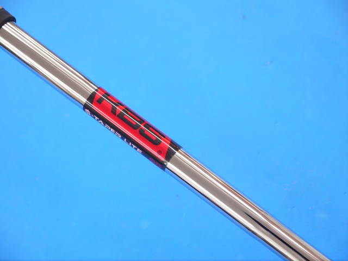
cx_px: 174
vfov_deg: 17.6
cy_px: 130
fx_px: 844
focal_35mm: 84
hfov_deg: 23.3
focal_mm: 42
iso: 640
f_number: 5.6
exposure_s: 1/80
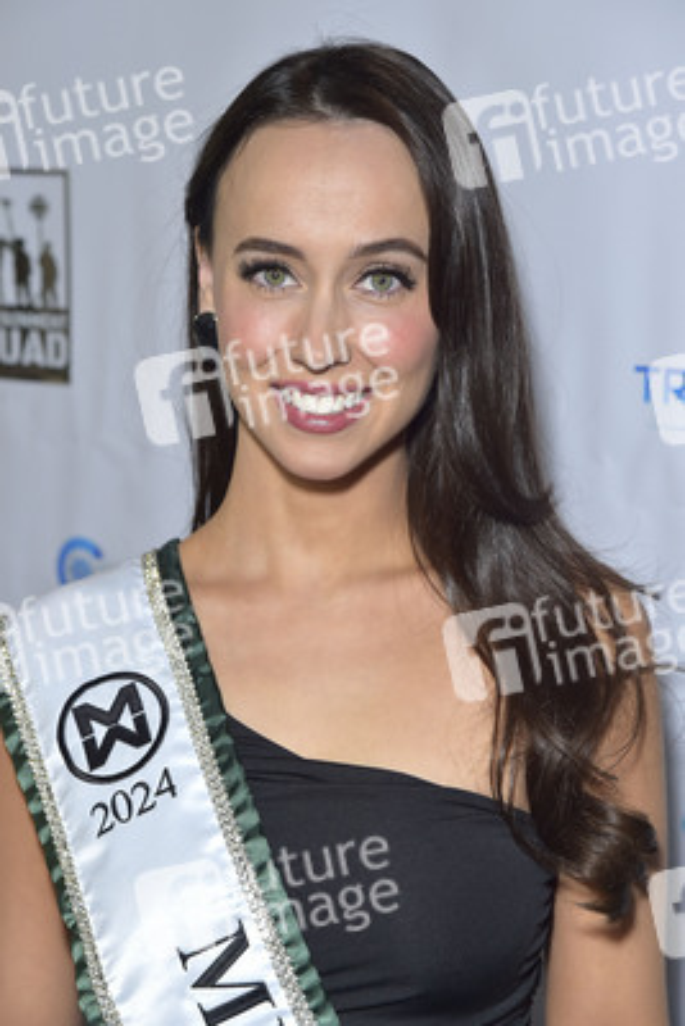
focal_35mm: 98
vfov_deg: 20.8
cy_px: 513
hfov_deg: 14.0
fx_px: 2794
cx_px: 342
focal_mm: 98
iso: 1250
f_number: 6.3
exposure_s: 1/250
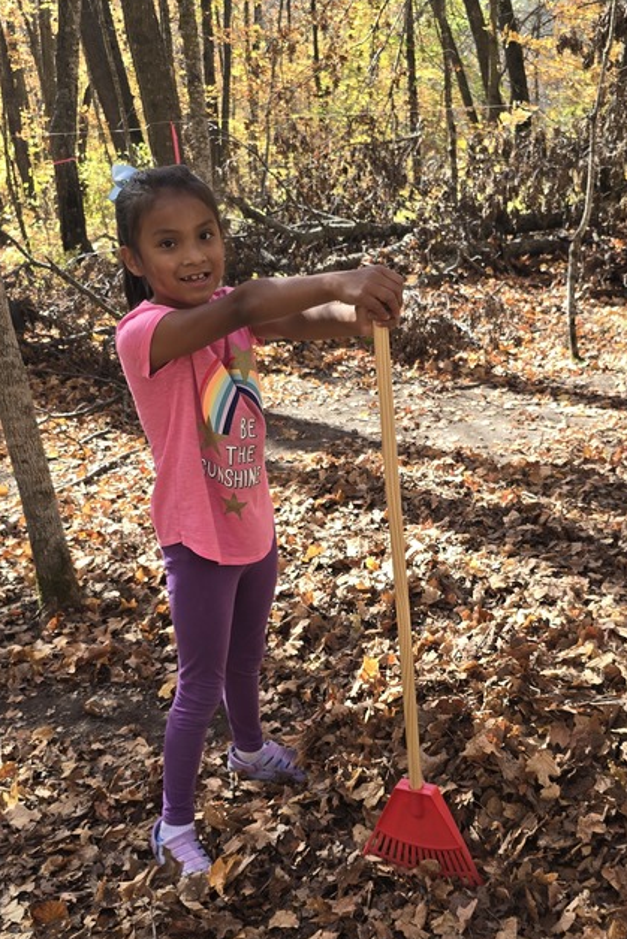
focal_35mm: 39
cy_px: 574
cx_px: 382
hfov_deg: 34.1
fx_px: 1018
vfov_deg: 49.2
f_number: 1.7
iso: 12
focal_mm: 6.3
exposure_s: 1/120
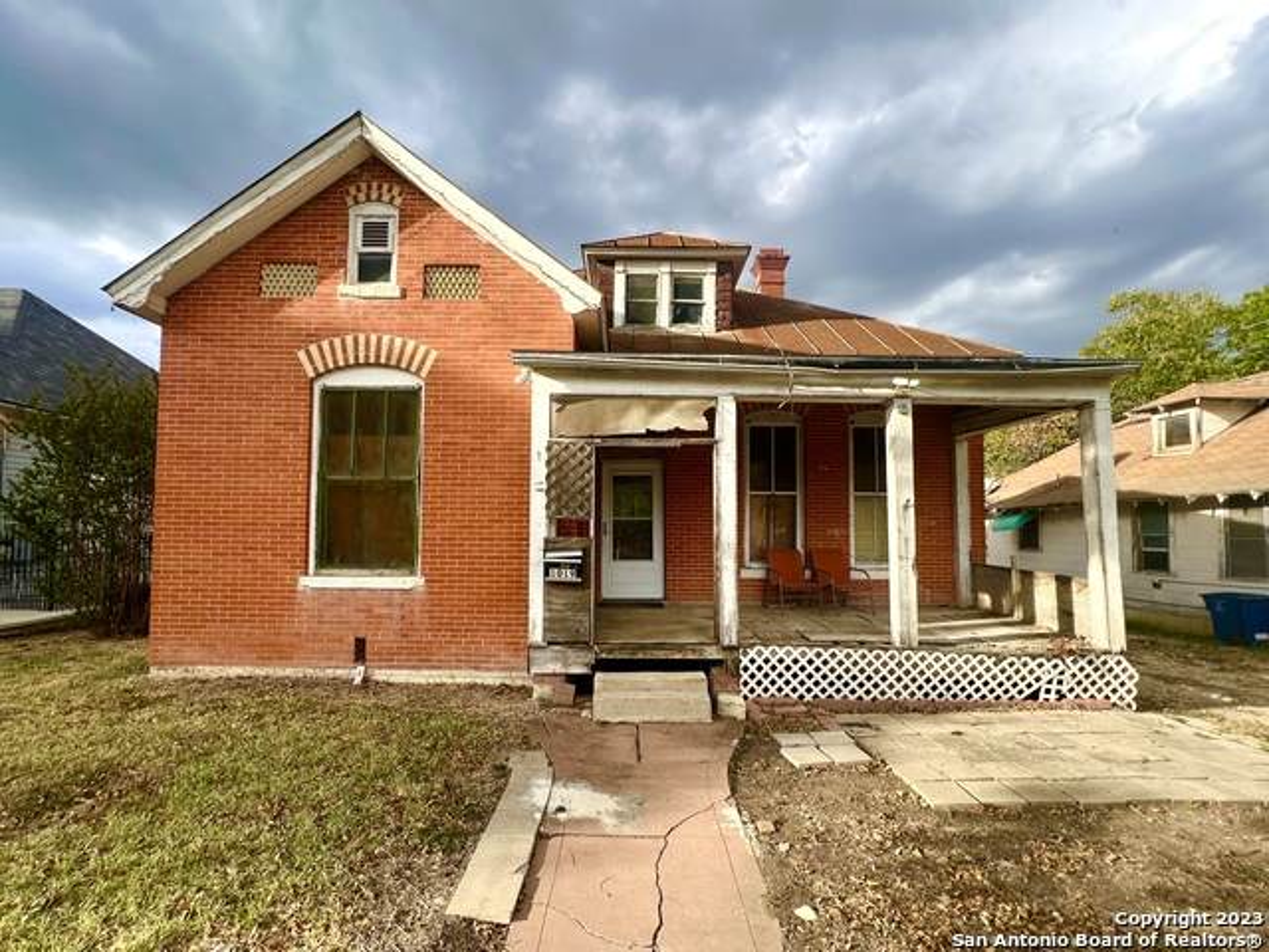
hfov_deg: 106.2
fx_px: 477
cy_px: 476
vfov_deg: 89.9
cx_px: 634
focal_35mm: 13
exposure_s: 1/307
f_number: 1.8
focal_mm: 1.57
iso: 32
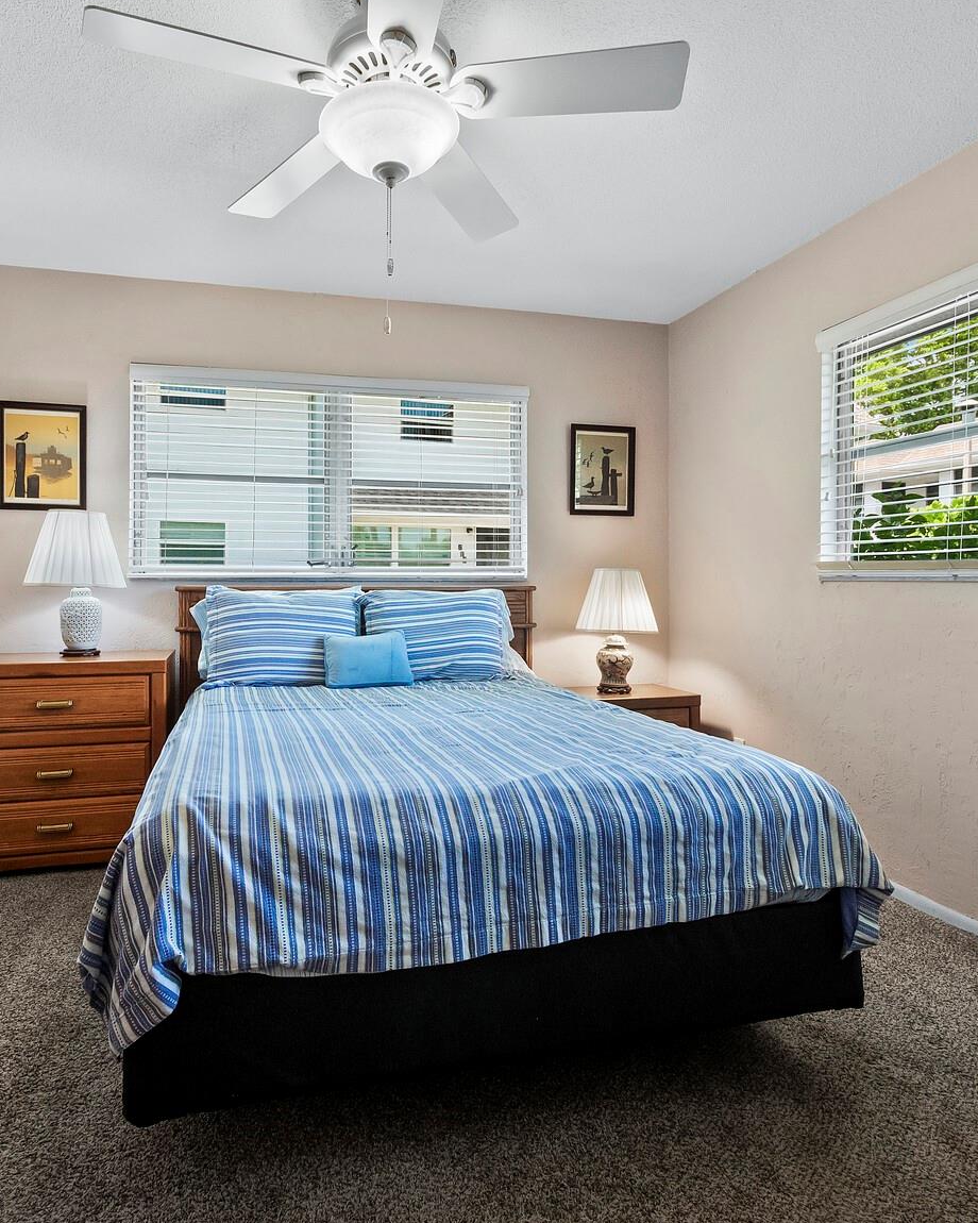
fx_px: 687
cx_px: 425
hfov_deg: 70.5
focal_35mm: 19
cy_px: 589
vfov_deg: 83.2
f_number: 10
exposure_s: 1/8
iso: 400
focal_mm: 7
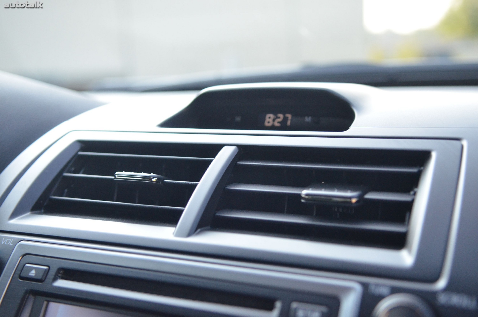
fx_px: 636
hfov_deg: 41.2
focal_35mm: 48
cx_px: 239
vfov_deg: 28.0
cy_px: 158
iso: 1600
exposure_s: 1/500
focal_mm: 32
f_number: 2.8
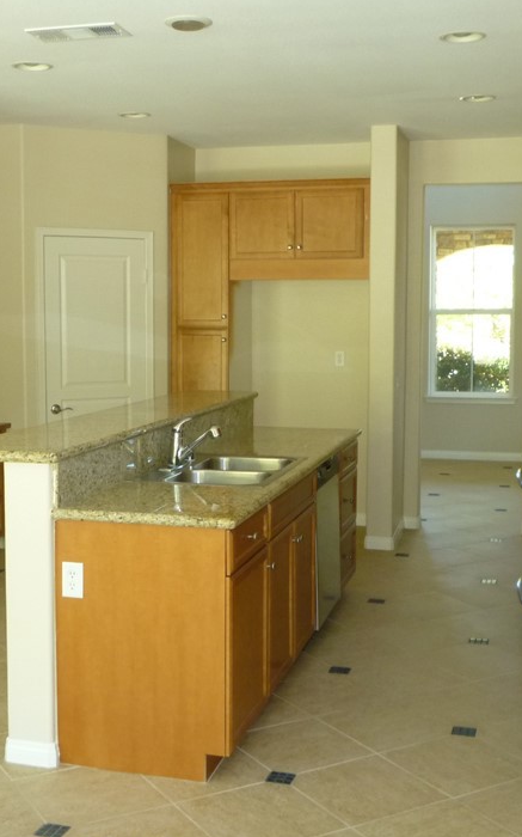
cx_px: 241
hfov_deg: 28.6
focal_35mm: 45
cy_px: 409
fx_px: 1025
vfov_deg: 44.4
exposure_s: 1/30
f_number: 3.3
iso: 200
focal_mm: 5.2
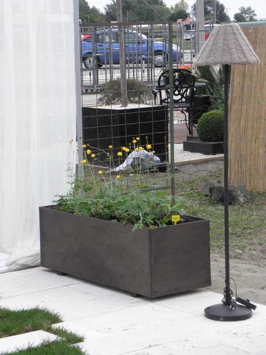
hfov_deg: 14.1
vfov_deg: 18.7
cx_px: 133
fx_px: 1076
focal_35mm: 105
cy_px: 178
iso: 125
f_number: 4.2
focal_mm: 18.76
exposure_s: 1/40
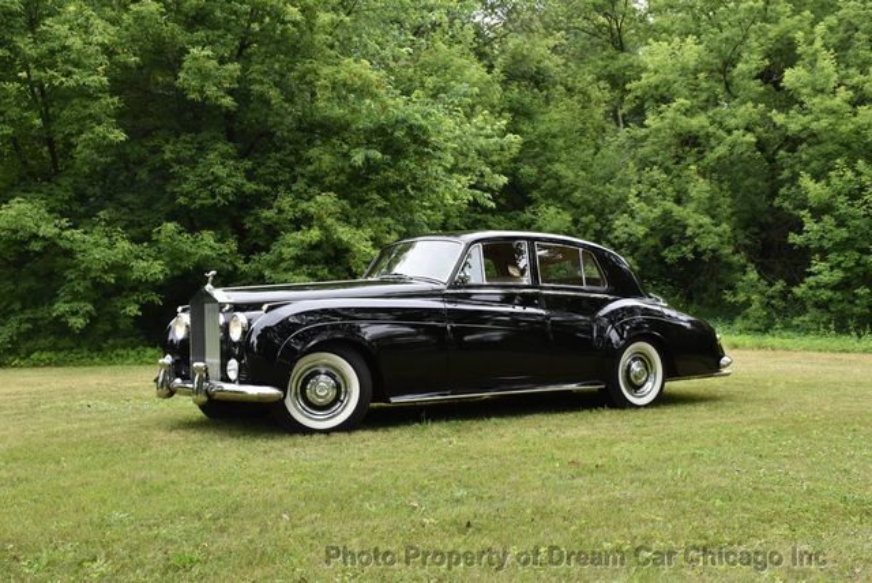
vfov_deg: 29.9
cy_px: 292
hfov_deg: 43.6
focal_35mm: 45
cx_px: 436
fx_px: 1091
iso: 800
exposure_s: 1/400
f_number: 8
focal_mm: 30
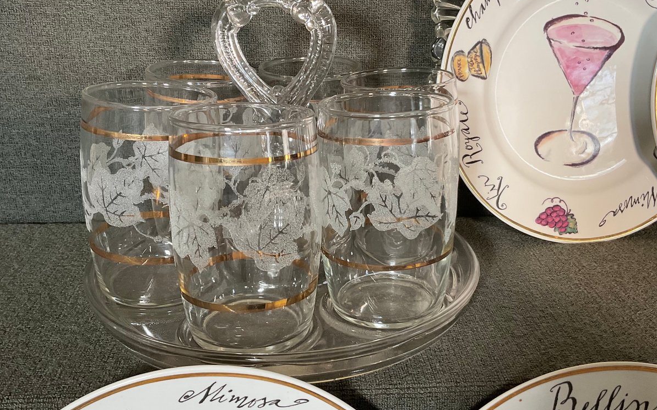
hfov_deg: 50.4
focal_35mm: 39
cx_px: 337
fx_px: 698
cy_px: 212
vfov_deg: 32.7
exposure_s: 1/50
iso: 64
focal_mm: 3
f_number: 1.8
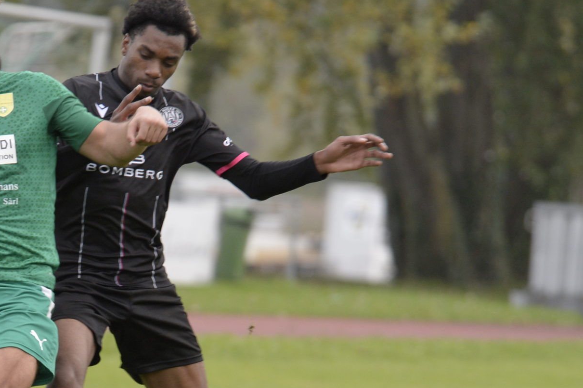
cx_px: 75
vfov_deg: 2.3
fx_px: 9578
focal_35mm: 592
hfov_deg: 3.5
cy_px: 331
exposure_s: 1/640
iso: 1400
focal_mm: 280
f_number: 5.6
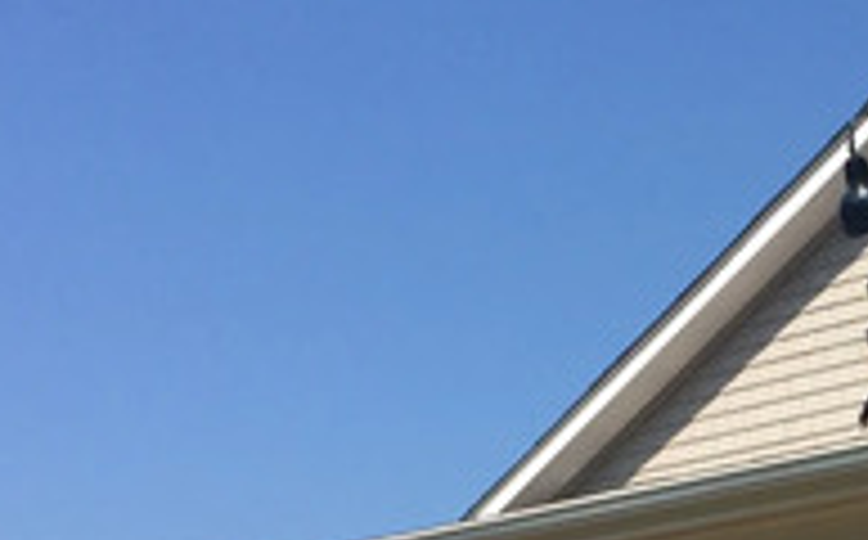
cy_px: 684
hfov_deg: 19.9
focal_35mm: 99
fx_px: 2339
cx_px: 1012
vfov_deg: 12.8
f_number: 2.2
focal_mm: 4.12
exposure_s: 1/2053
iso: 32
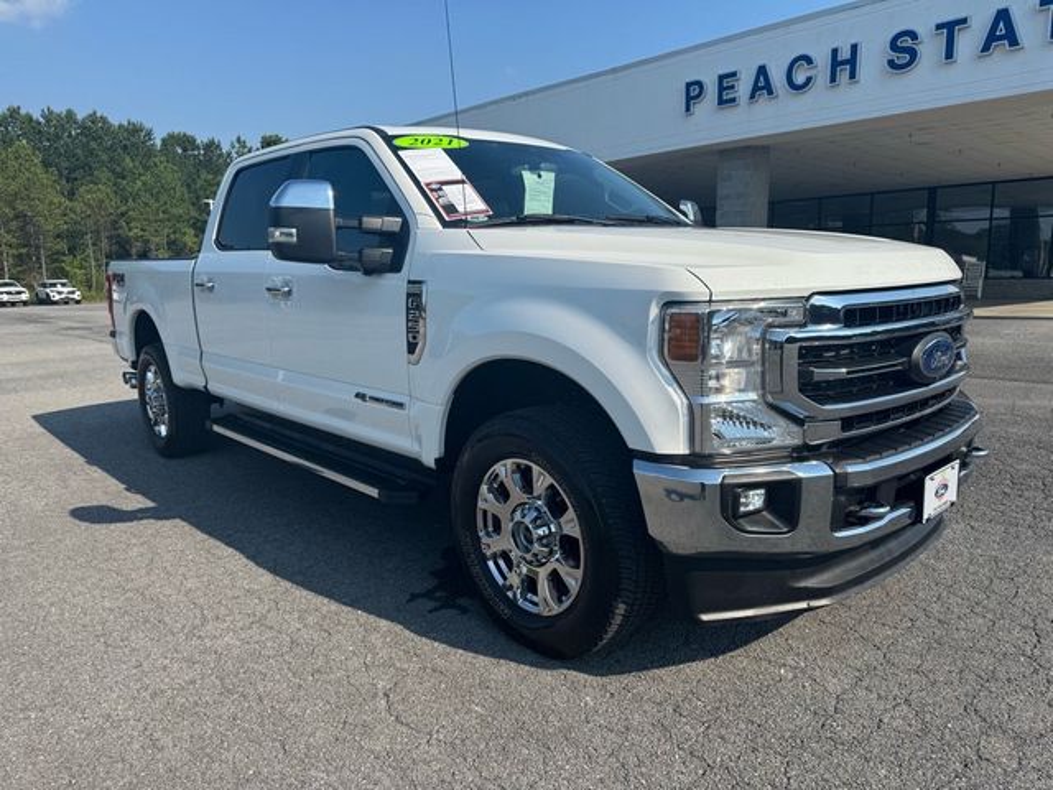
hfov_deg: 71.6
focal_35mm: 24
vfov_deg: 56.8
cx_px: 526
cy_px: 395
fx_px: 730
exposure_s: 1/4049
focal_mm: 6.76
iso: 80
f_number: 1.78
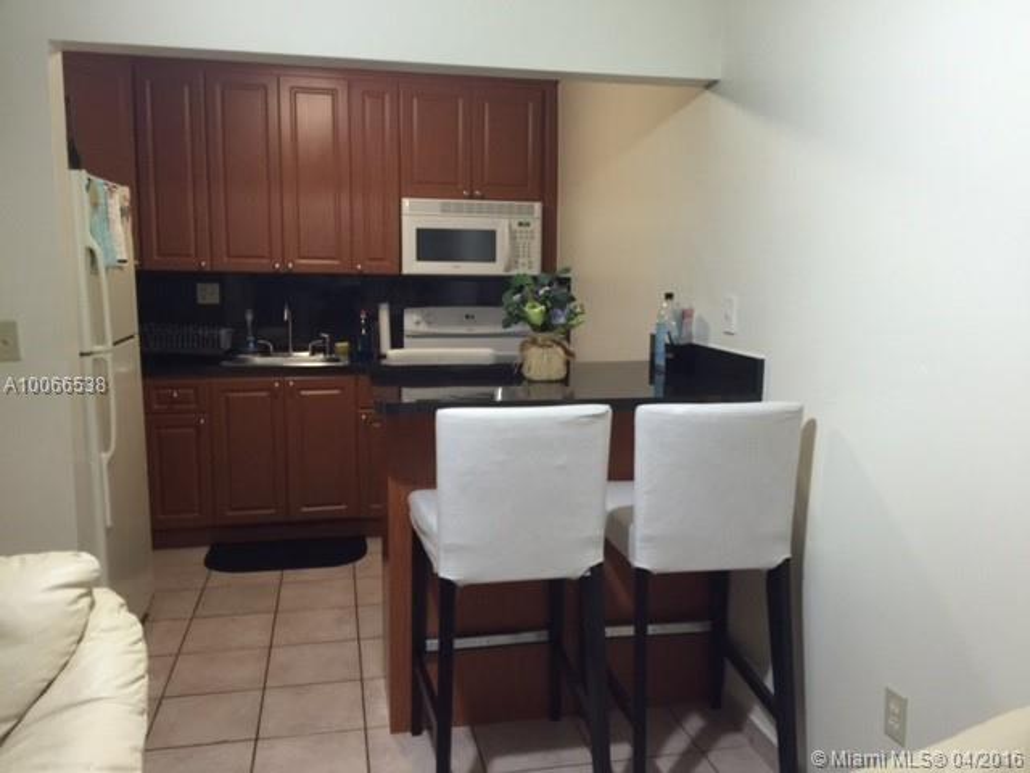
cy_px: 386
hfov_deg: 61.7
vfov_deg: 48.2
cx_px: 515
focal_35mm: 29
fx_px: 863
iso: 125
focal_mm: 4.15
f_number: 2.2
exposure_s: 1/15
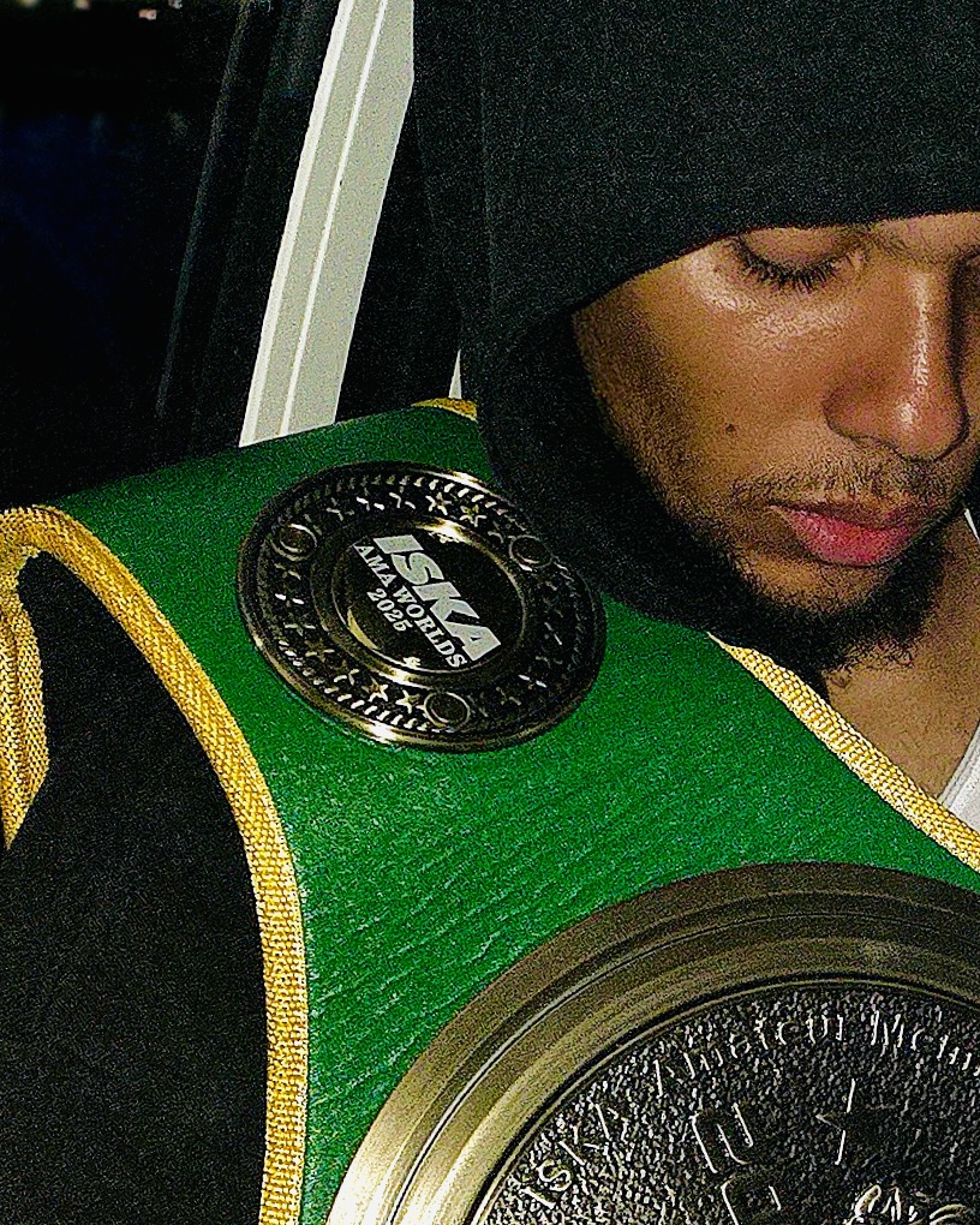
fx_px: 2248
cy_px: 1069
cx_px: 837
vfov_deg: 29.4
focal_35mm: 62
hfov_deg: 24.1
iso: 2500
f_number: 1.7
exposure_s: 1/101
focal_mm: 6.3
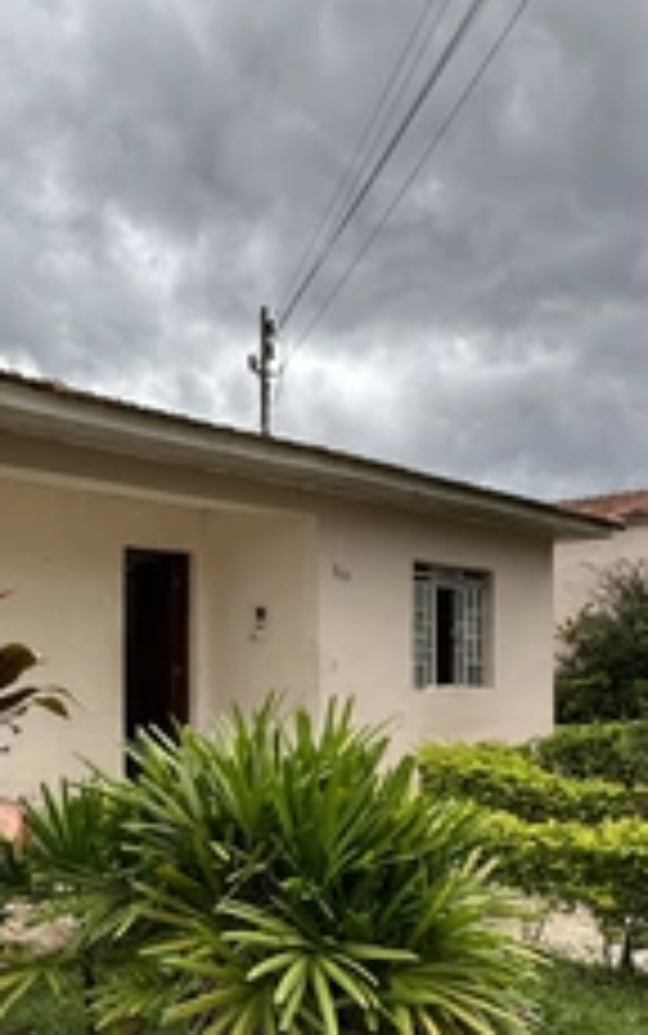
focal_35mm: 31
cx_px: 176
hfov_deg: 39.7
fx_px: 875
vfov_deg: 60.4
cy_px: 644
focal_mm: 2.22
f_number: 2.2
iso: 40
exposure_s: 1/410
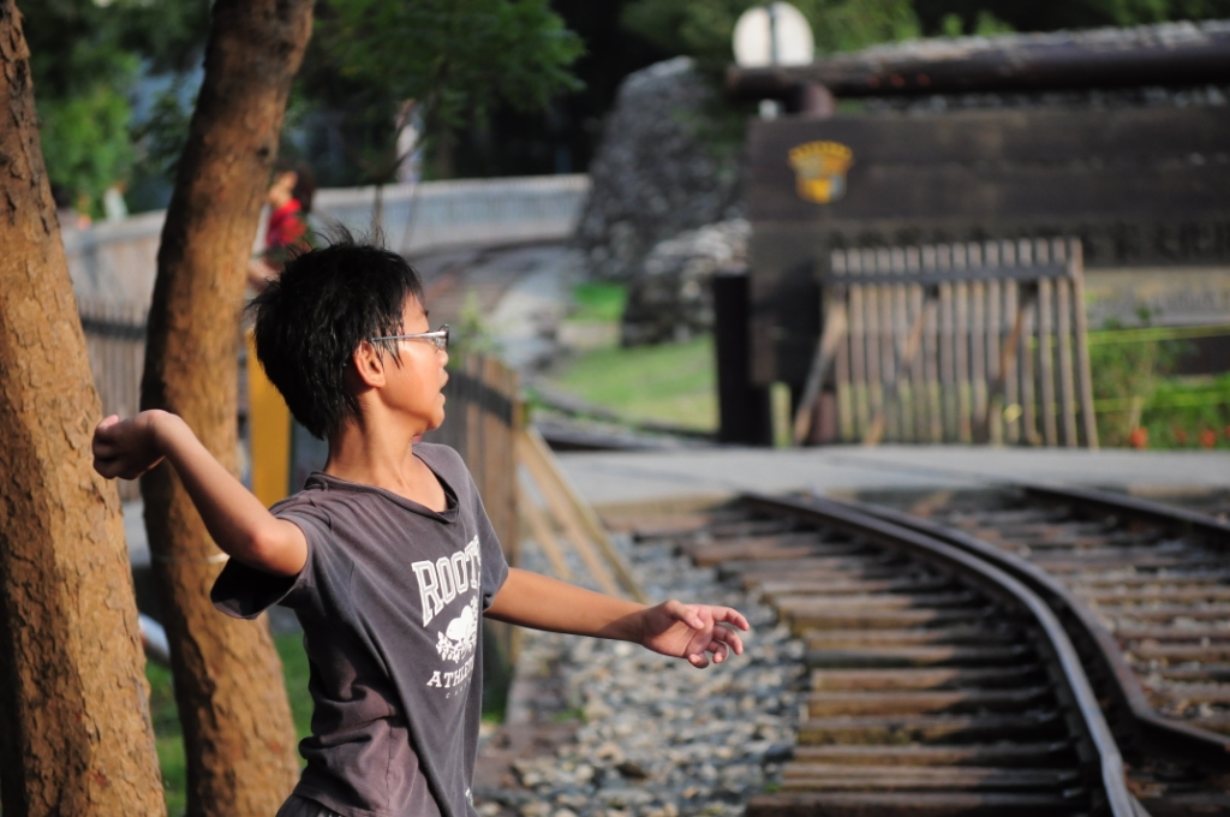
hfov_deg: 12.5
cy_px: 408
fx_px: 5630
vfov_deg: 8.3
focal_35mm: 165
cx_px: 615
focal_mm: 110
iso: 800
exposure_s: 1/1600
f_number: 4.5
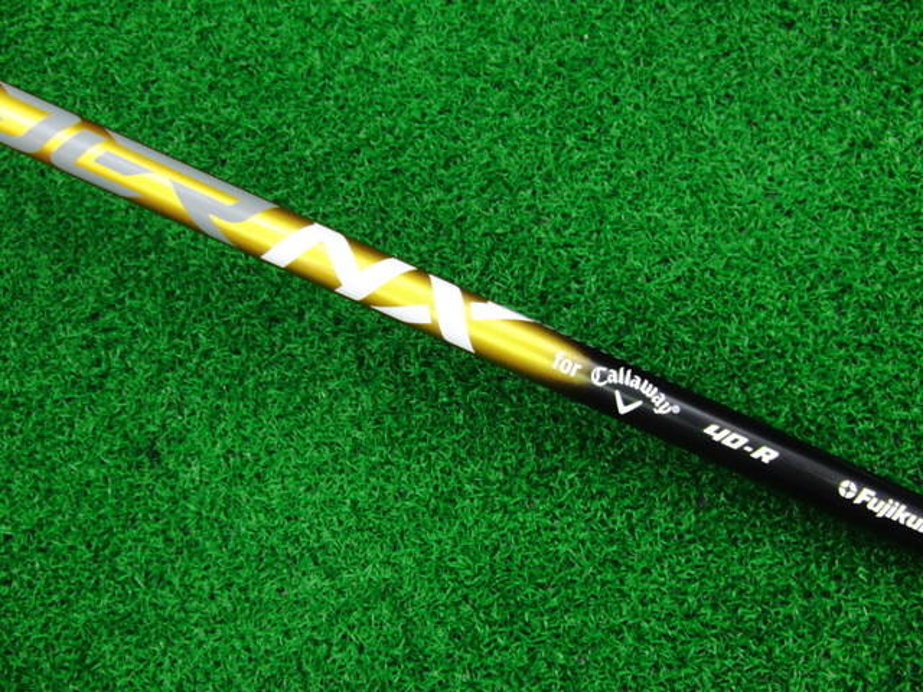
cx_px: 462
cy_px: 346
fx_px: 987
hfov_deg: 50.1
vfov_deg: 38.7
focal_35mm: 37
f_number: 3.6
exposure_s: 1/40
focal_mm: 6.42
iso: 400
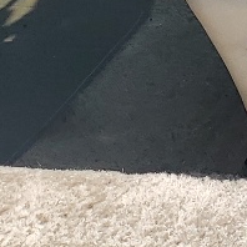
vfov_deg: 8.9
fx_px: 1502
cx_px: 484
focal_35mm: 186
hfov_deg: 8.9
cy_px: -247
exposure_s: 1/2000
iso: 50
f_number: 1.5
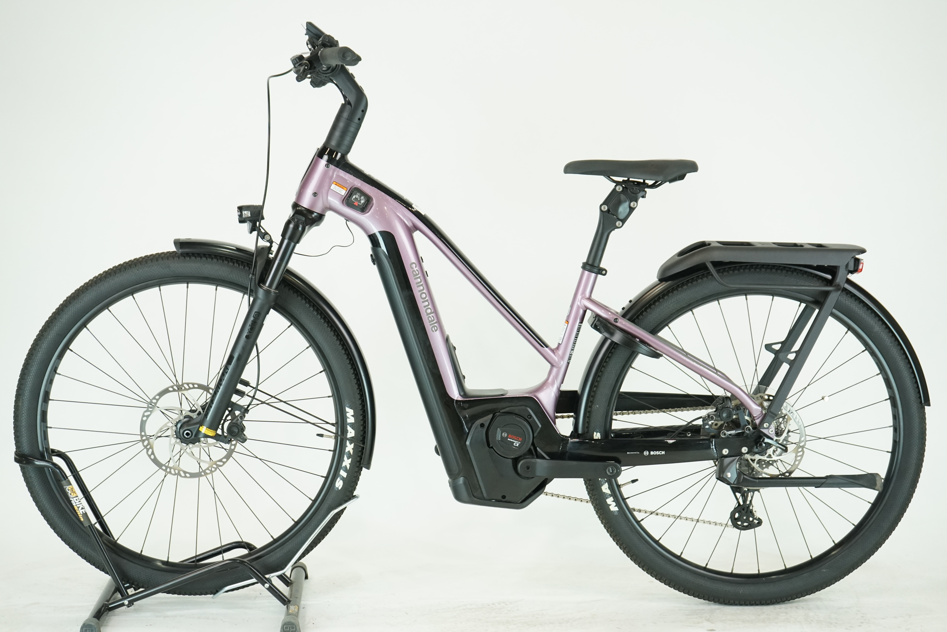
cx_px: 474
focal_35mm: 57
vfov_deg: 23.8
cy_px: 316
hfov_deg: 35.1
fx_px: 1499
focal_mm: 57
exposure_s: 1/200
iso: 1600
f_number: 5.6
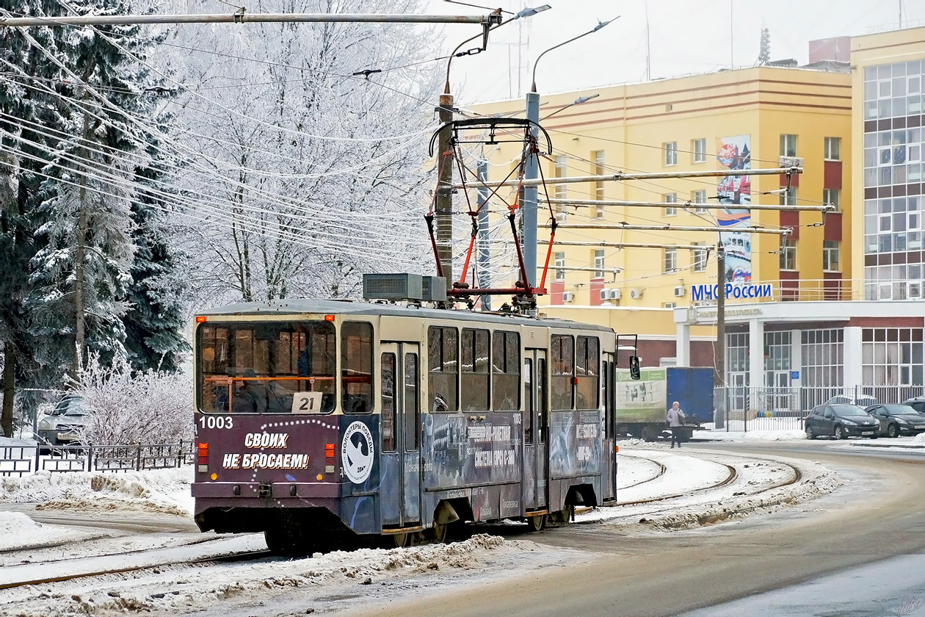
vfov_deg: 11.4
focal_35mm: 120
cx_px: 462
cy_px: 308
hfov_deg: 17.1
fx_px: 3083
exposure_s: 1/320
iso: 800
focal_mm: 80
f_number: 5.6
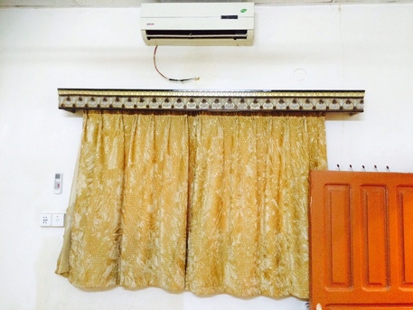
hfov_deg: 61.6
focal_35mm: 29
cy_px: 155
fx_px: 346
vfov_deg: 48.2
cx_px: 206
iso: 320
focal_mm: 4.15
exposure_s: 1/24
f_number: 2.2
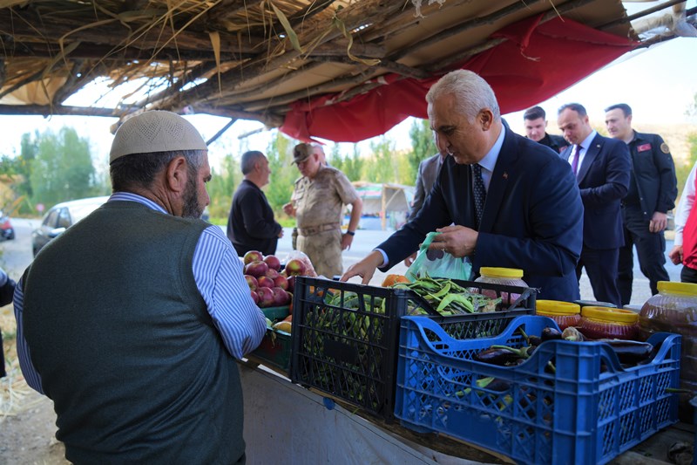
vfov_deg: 53.1
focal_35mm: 24
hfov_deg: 73.8
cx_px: 348
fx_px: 465
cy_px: 232
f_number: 4
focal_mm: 24
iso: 160
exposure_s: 1/200
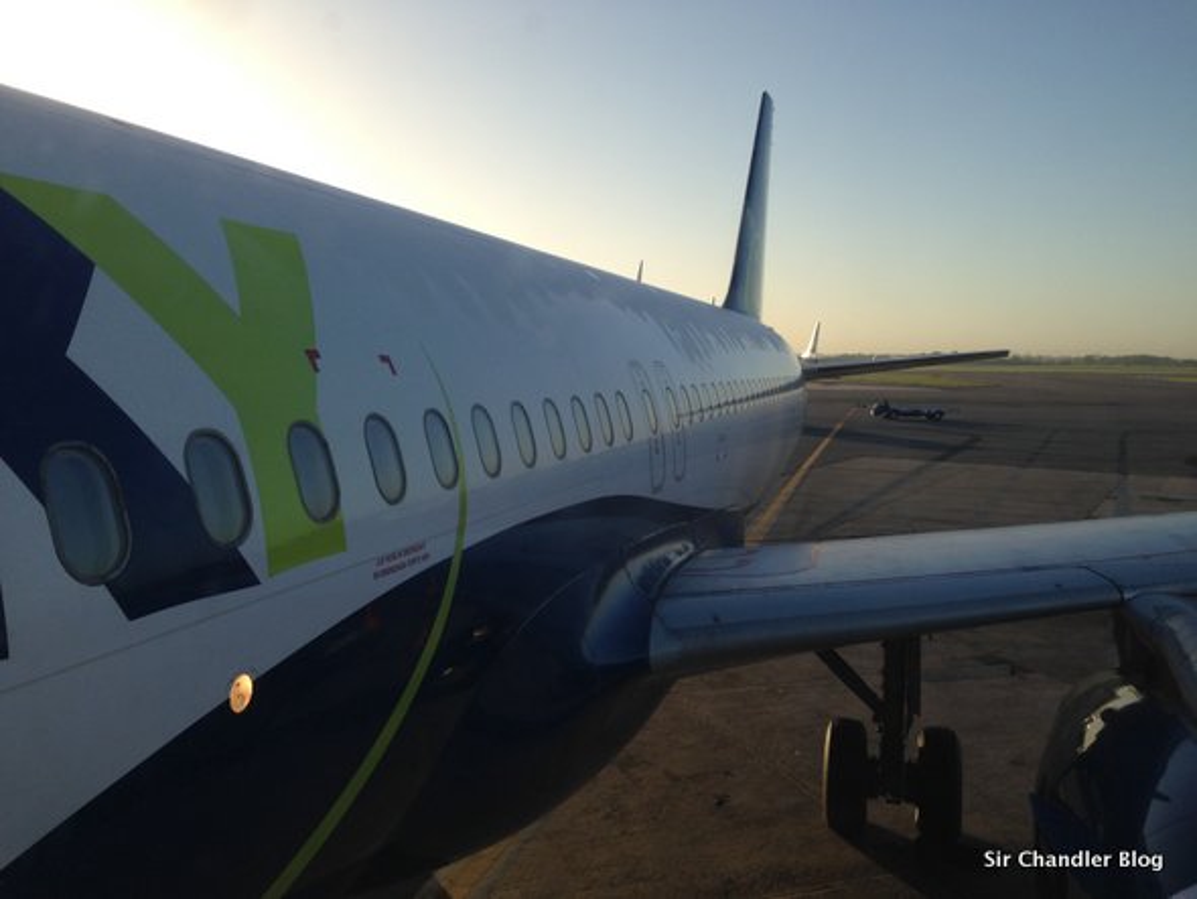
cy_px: 450
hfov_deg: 55.3
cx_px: 598
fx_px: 1142
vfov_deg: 43.0
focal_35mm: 33
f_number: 2.4
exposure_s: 1/1130
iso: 50
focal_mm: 4.12
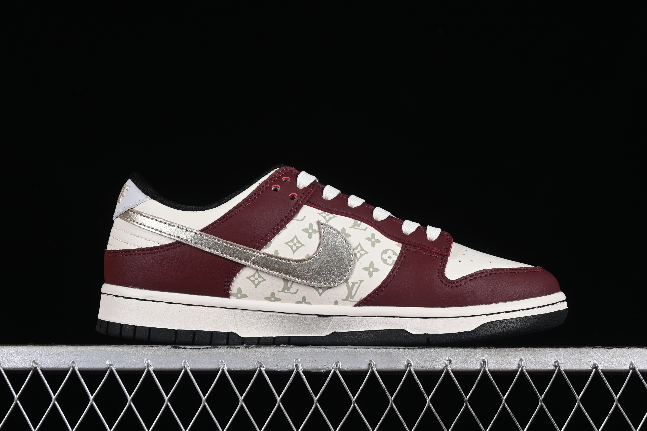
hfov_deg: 27.0
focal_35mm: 75
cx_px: 324
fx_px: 1348
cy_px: 216
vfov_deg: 18.2
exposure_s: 1/80
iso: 160
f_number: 8
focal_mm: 50
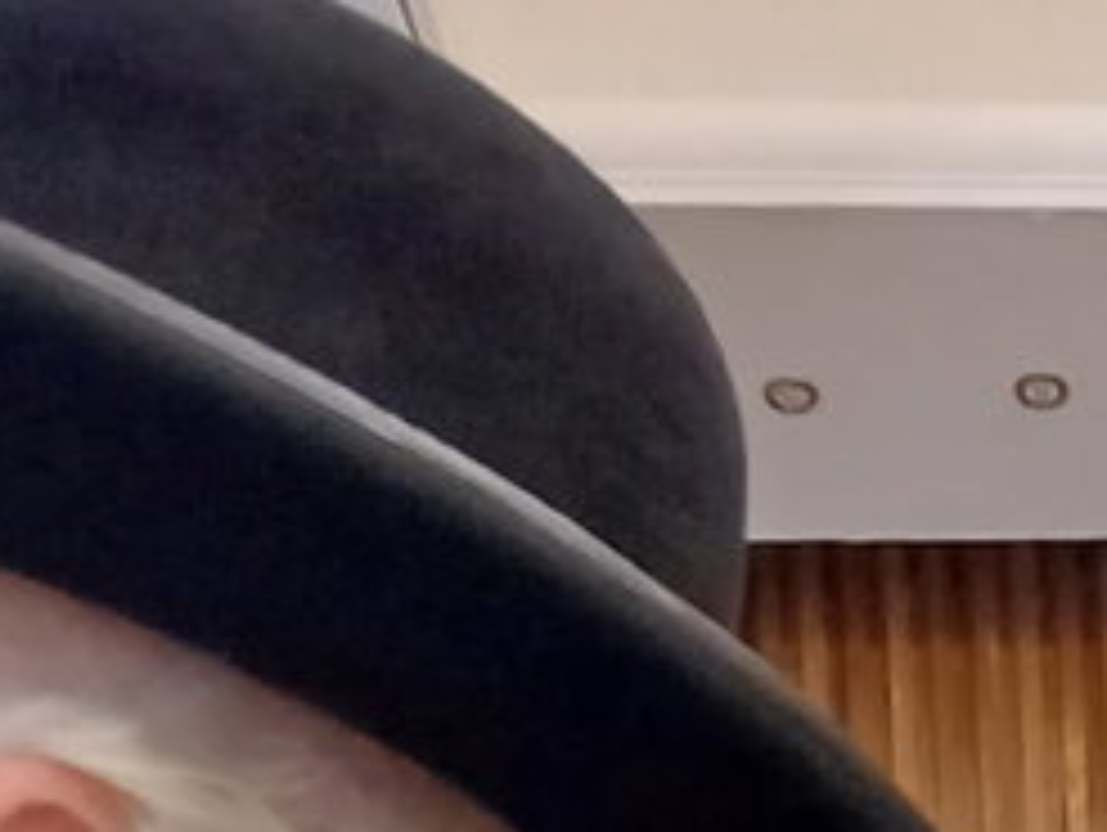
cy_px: 2096
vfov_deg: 12.3
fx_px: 2913
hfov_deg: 20.2
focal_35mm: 91
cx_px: 1323
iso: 320
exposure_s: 1/25
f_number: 2.2
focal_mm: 1.64
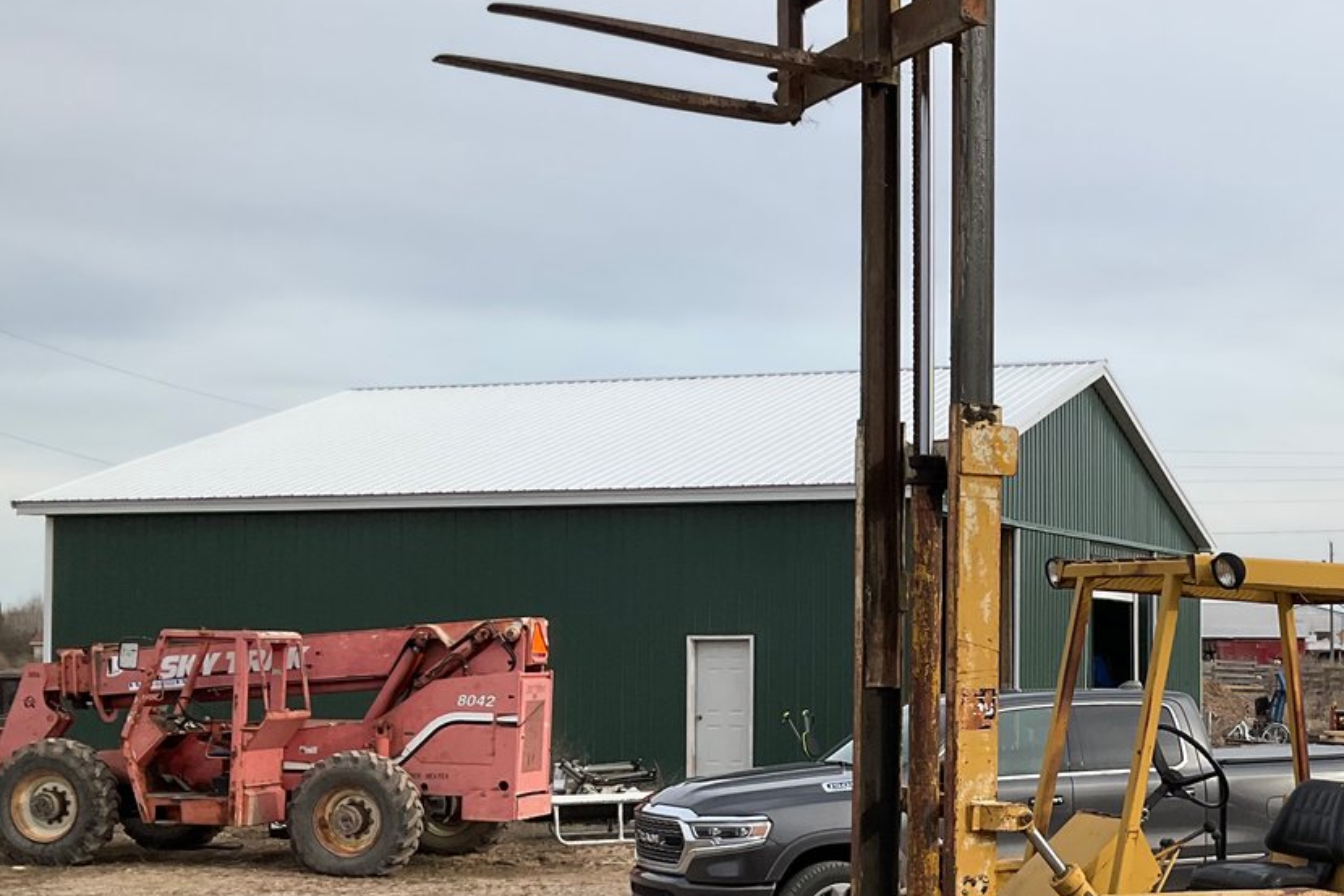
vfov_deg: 24.5
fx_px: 2053
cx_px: 1108
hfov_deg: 34.9
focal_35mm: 55
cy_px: 613
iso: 25
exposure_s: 1/1577
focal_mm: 3
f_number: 1.8
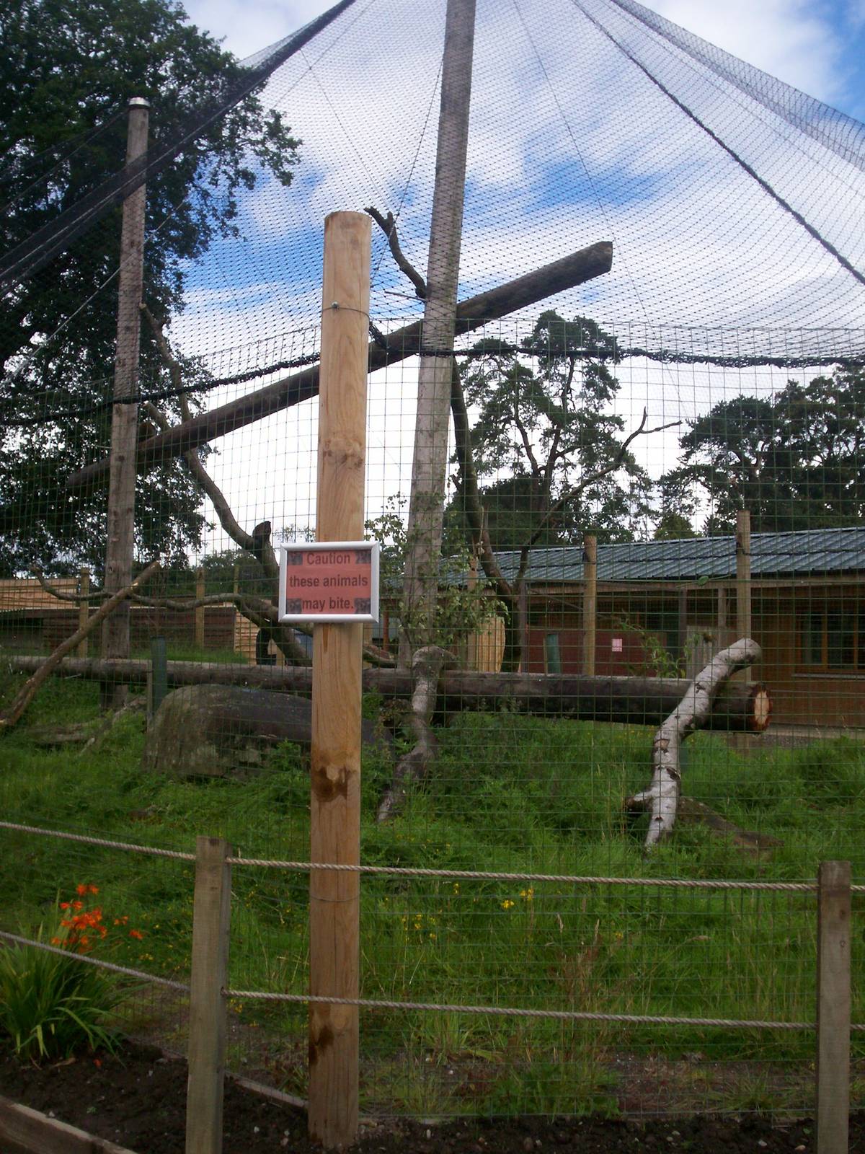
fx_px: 1199
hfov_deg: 39.7
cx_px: 432
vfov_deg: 51.4
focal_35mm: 36
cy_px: 577
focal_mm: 5.9
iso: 100
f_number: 4.5
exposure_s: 1/503
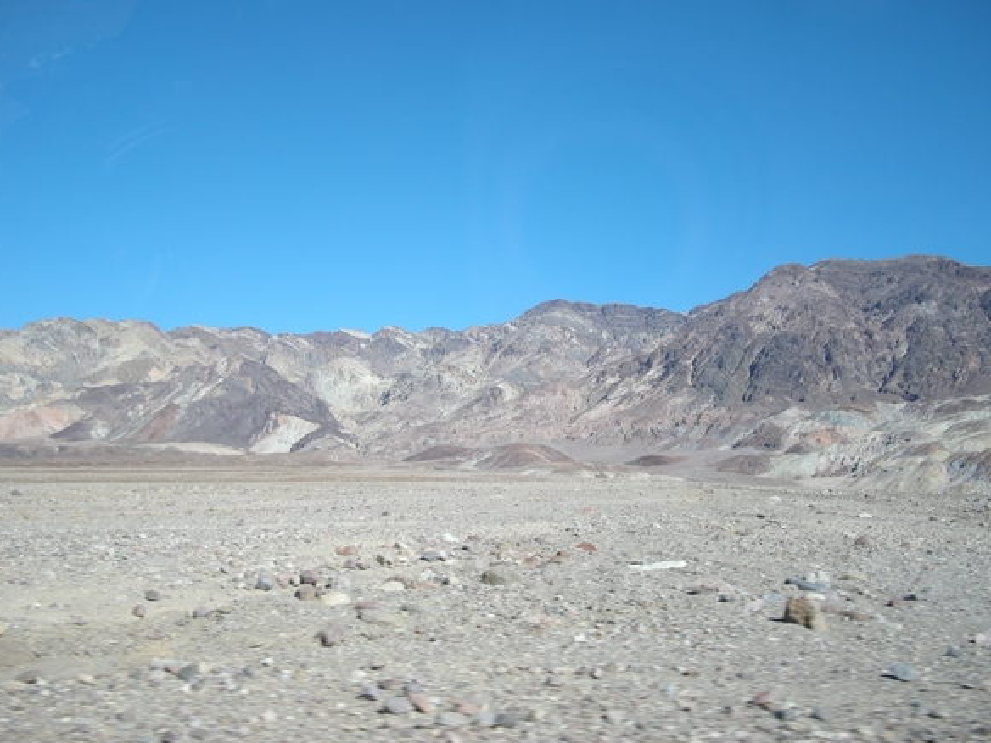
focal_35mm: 38
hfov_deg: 49.0
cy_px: 368
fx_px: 1088
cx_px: 497
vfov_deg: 37.7
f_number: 2.8
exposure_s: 1/680
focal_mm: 7.9
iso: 64
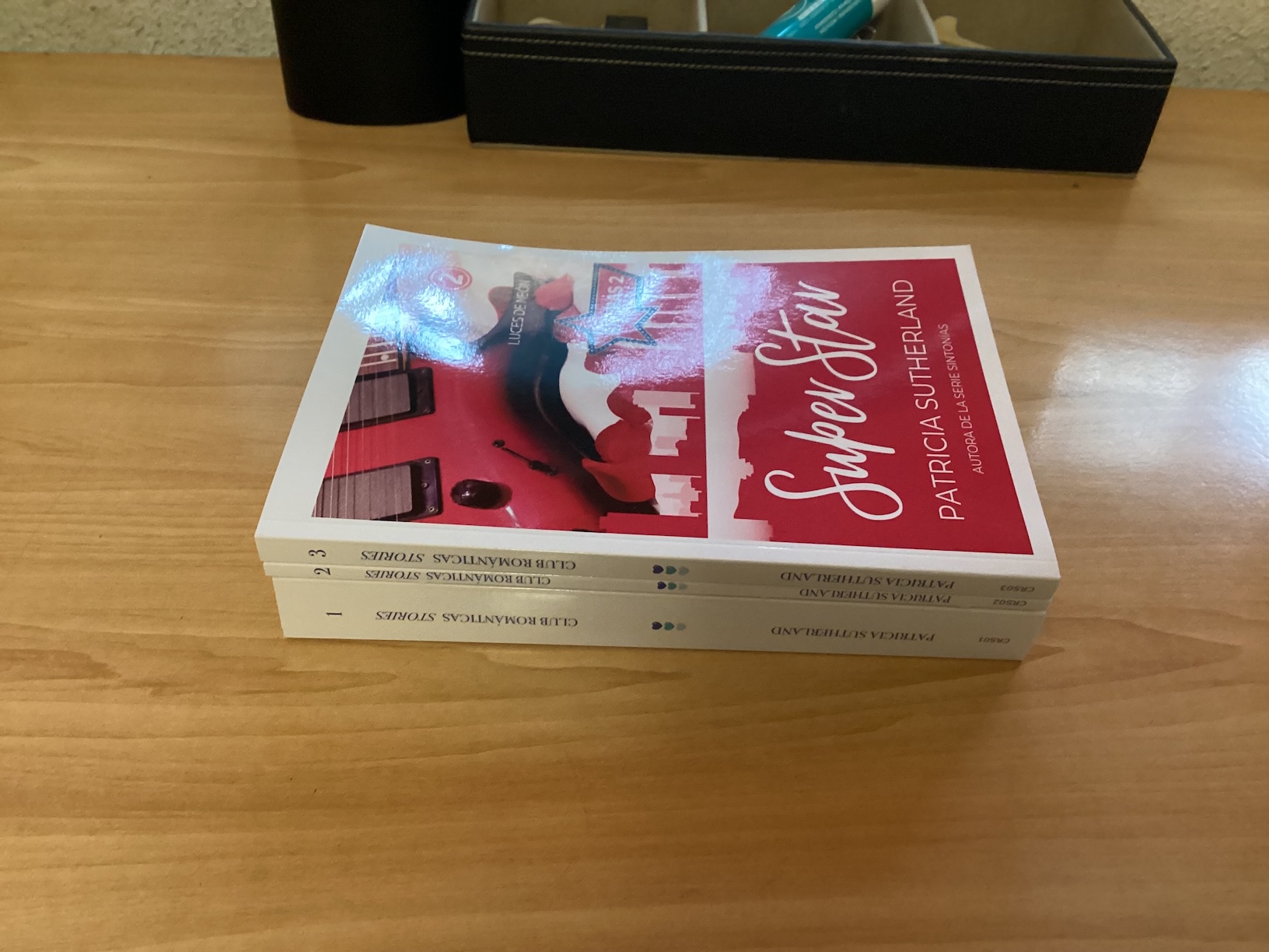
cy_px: 476
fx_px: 1136
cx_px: 634
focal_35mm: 31
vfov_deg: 45.4
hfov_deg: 58.4
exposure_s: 1/30
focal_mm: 3.3
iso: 400
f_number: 2.4
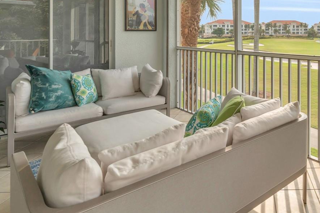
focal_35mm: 29
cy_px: 33
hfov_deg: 58.3
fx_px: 258
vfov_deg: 42.2
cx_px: 261
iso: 200
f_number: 9
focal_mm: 16
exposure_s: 1/160
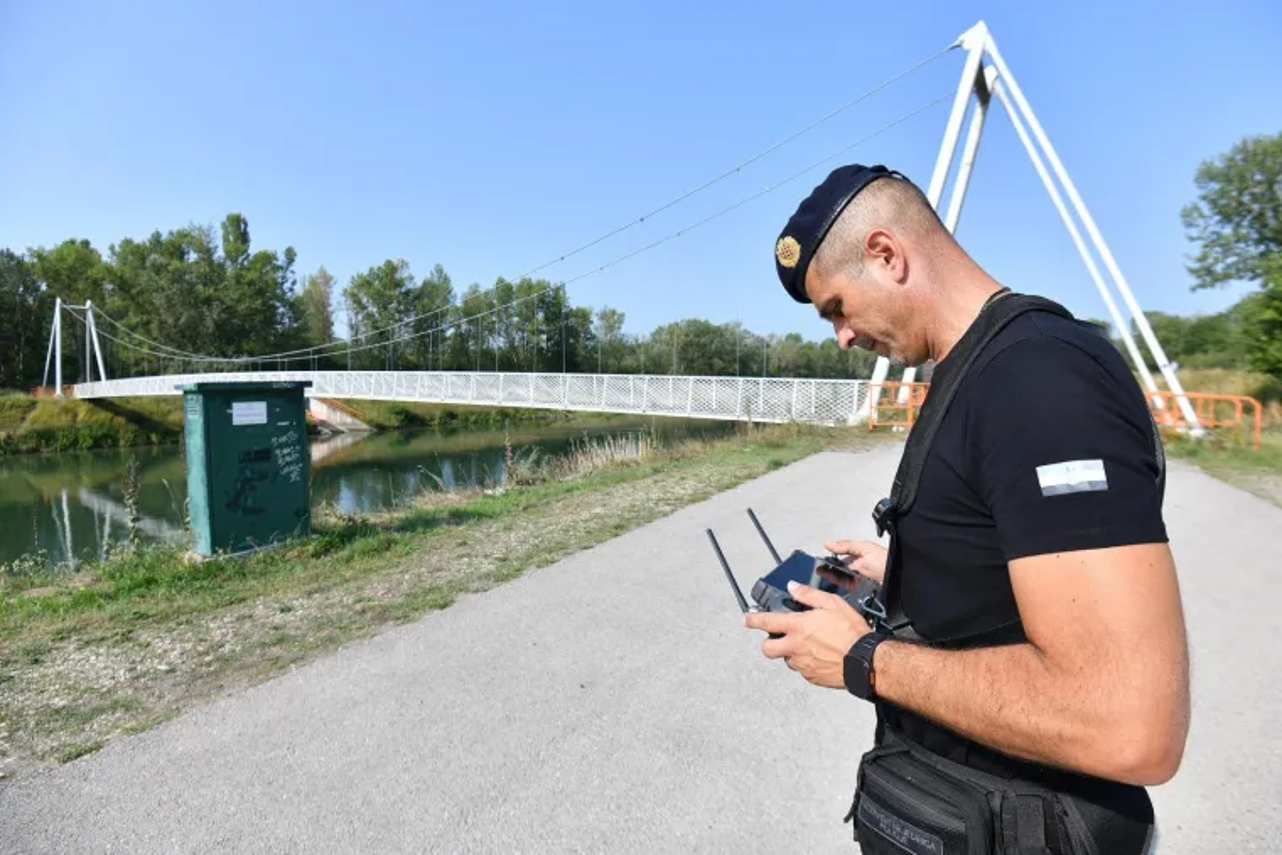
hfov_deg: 96.7
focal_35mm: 16
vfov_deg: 73.8
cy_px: 428
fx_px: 570
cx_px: 641
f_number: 5
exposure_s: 1/800
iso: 125
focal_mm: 16
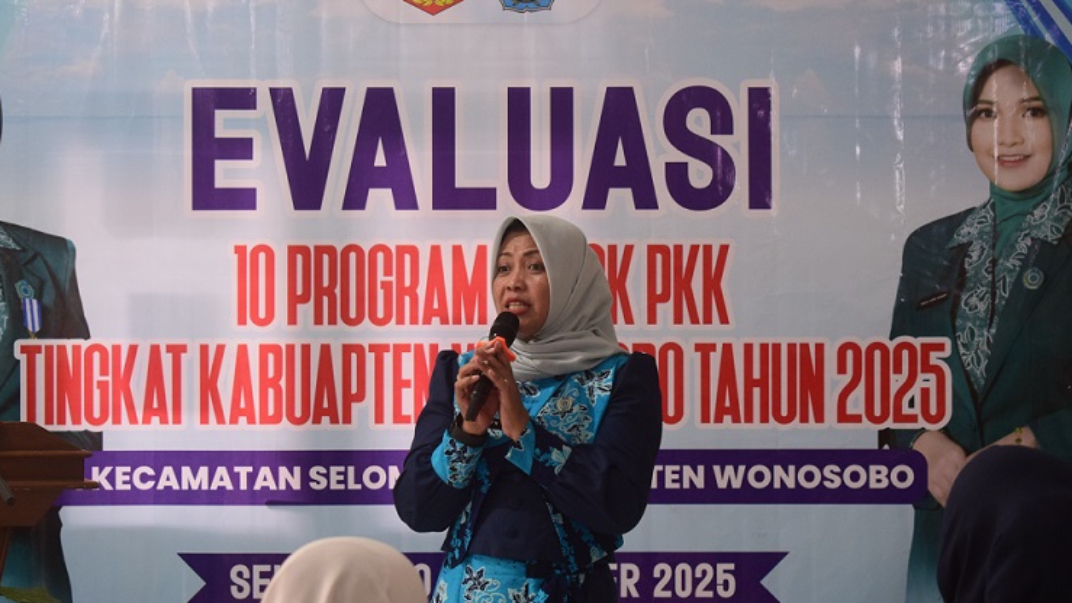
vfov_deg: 12.9
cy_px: 295
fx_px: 2660
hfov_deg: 22.8
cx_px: 508
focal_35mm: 94
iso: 1600
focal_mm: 55
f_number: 5.6
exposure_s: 1/8
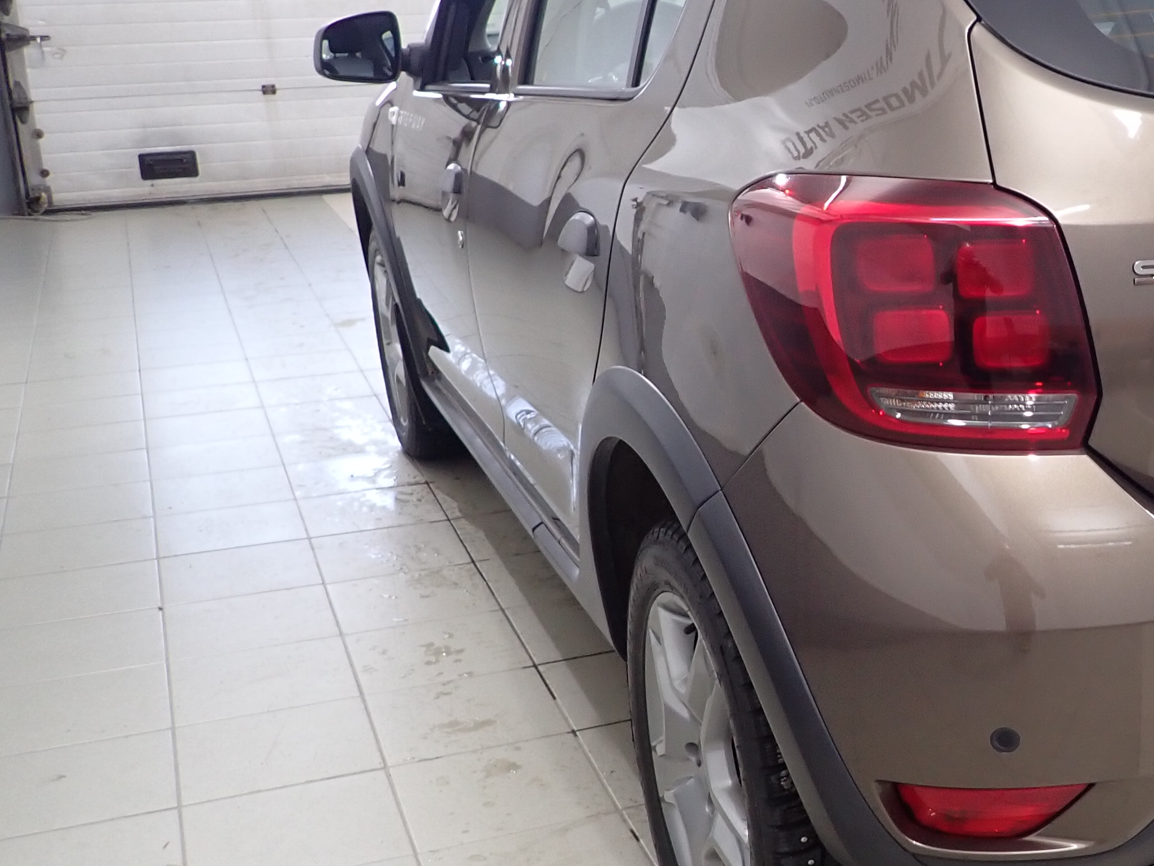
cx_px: 1060
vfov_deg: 29.7
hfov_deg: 36.3
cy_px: 403
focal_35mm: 49
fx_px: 1634
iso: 200
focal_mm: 4.5
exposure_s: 1/50
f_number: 2
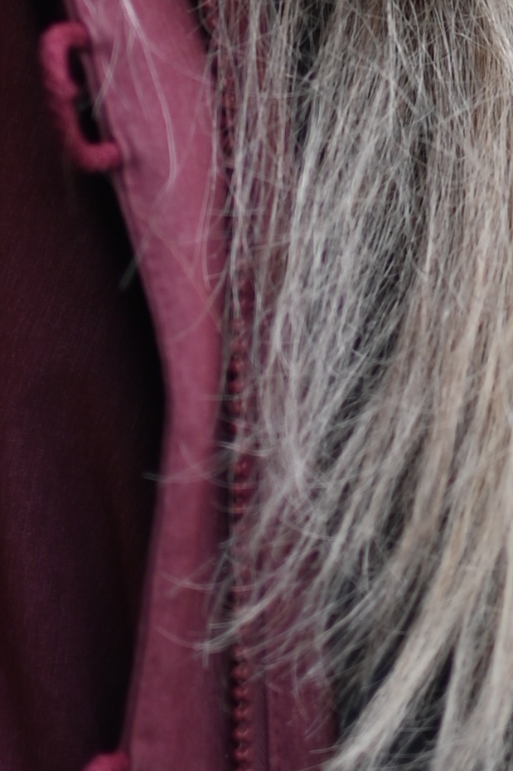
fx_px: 6954
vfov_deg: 6.3
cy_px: -400
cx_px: 907
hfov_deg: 4.2
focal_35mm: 325
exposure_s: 1/800
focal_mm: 50
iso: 100
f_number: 1.2
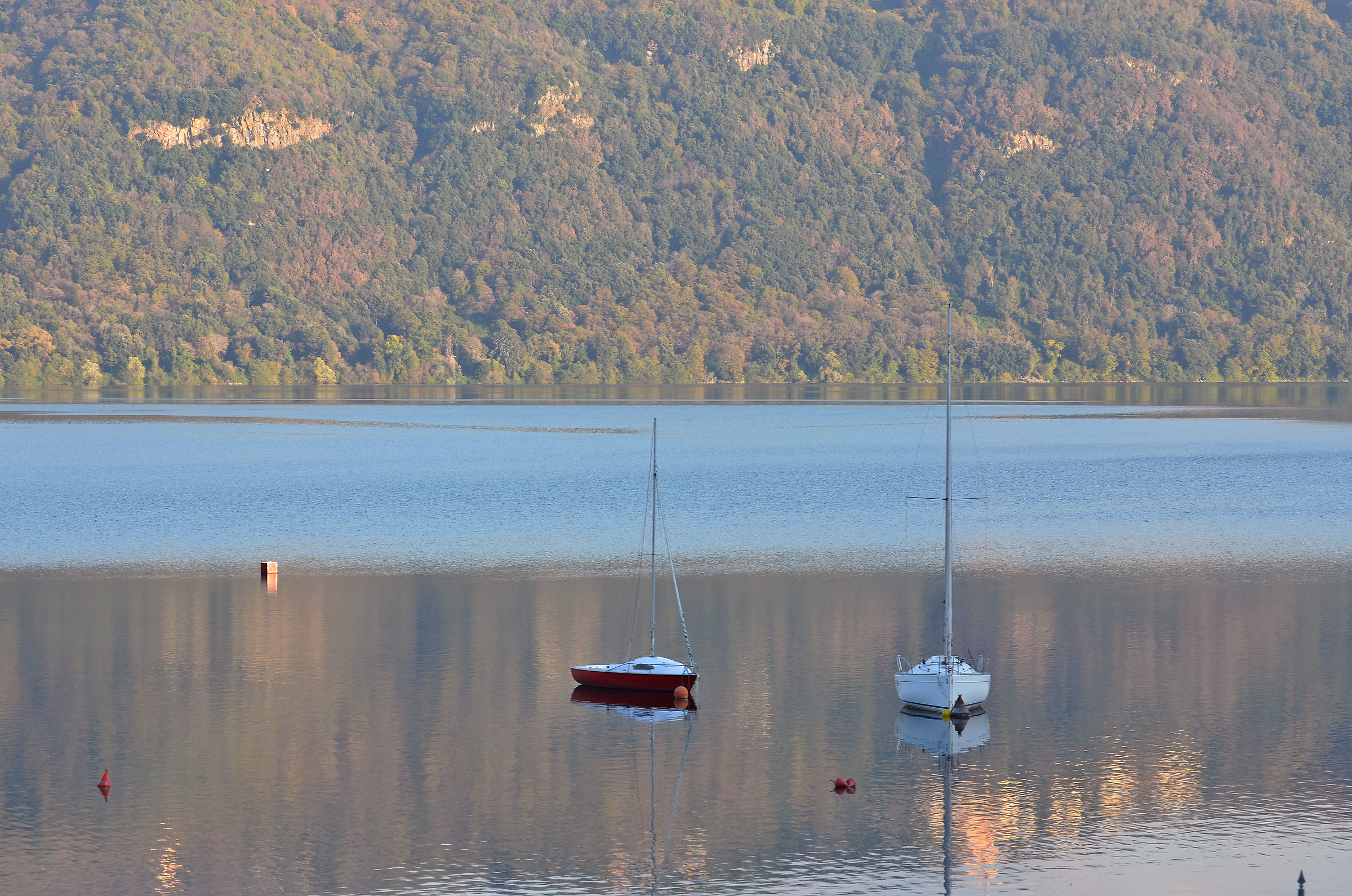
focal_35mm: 158
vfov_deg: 8.7
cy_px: 448
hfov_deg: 13.1
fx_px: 5903
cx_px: 676
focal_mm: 105
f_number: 7.1
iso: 200
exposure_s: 1/200
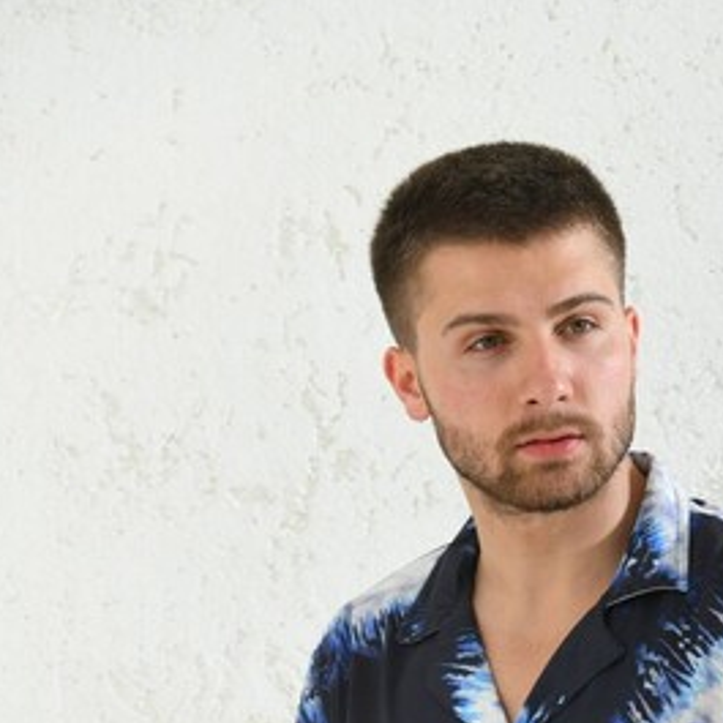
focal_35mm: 361
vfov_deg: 4.8
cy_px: 990
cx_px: 619
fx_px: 8530
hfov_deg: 4.8
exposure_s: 1/160
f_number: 7.1
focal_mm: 150
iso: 100
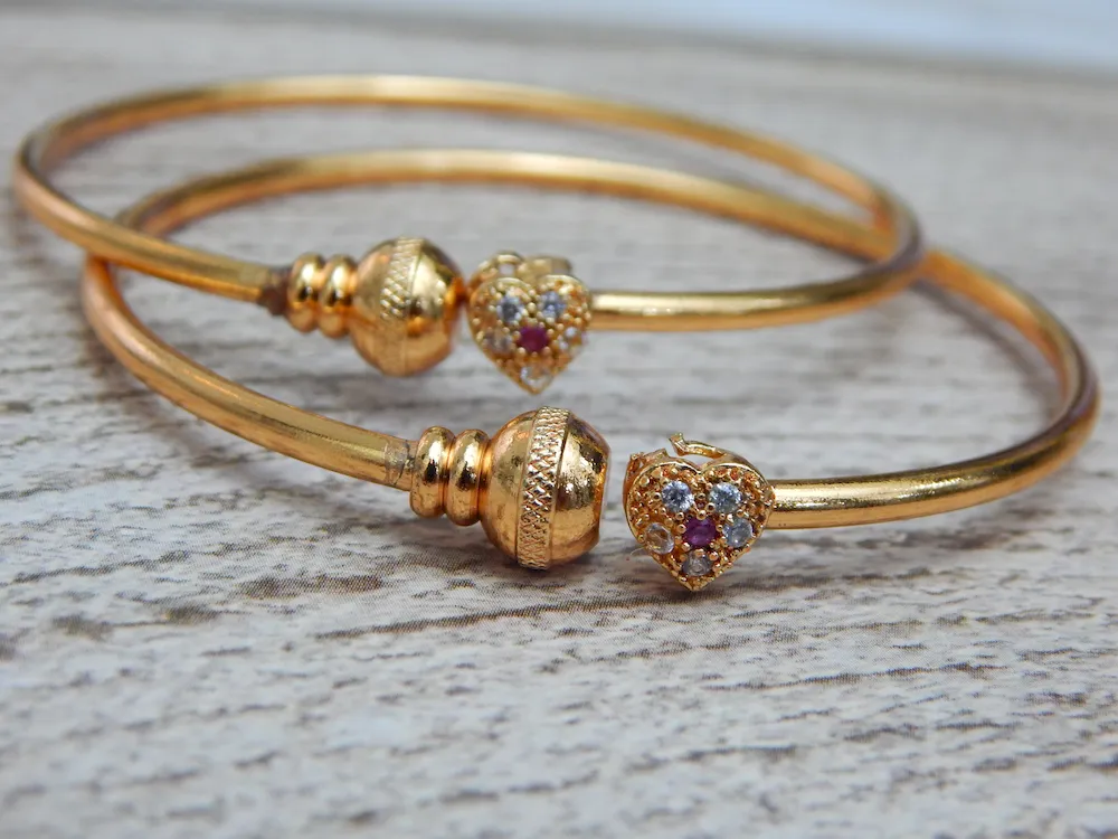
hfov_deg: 31.7
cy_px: 420
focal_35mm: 61
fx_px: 1970
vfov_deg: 24.0
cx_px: 559
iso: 360
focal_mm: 10.9
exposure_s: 1/30
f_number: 4
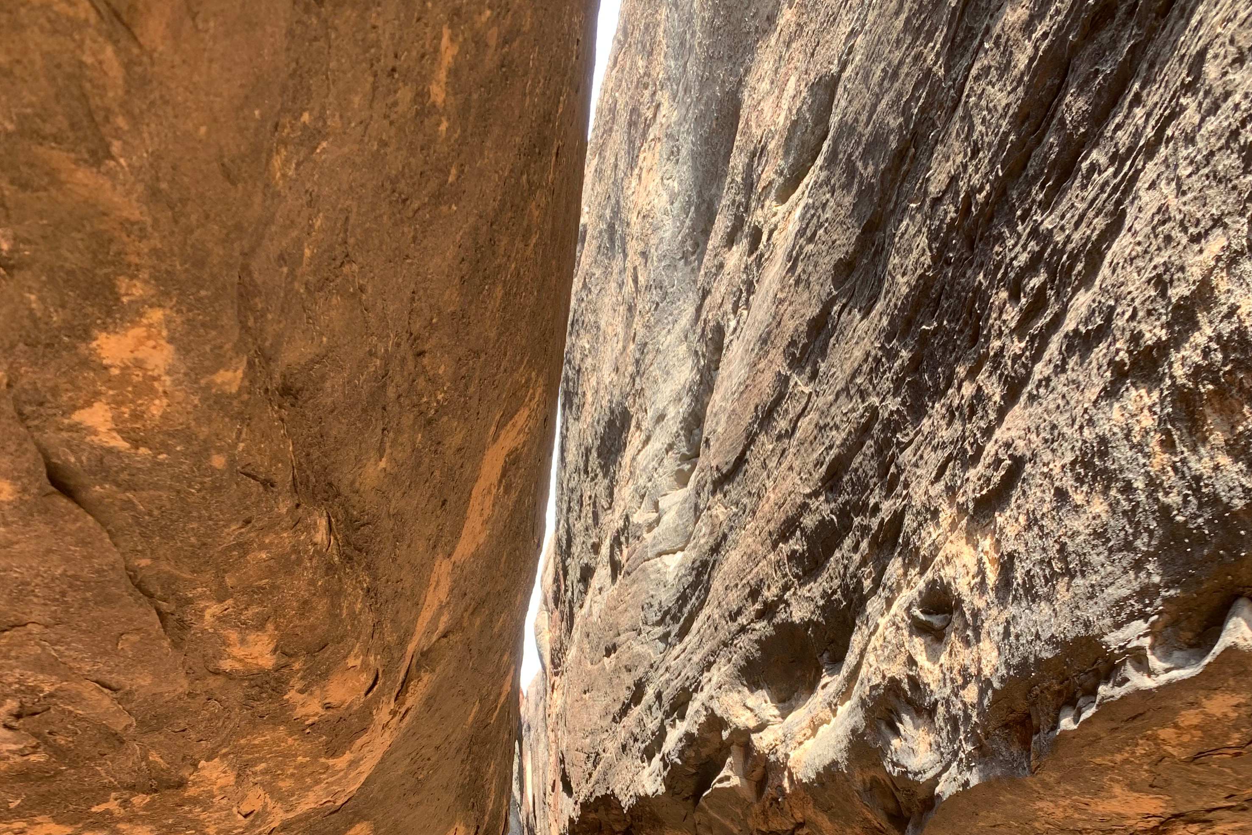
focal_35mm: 37
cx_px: 635
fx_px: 1287
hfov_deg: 51.9
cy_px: 768
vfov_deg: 33.8
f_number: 1.8
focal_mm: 4.25
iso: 25
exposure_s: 1/145
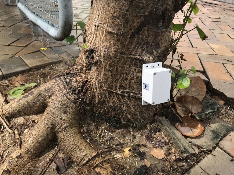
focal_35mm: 28
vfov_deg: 49.7
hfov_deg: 63.4
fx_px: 189
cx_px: 117
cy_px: 88
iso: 20
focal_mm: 3.99
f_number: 1.8
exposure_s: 1/544
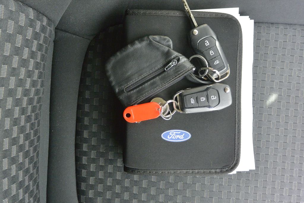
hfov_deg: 58.7
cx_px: 152
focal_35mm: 32
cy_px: 102
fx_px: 270
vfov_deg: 41.1
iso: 400
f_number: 3.8
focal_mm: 12.2
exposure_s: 1/125
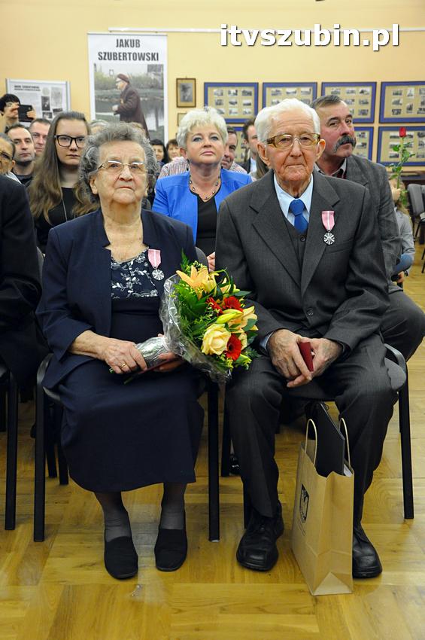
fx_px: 798
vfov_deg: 43.6
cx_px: 212
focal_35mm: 45
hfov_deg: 29.8
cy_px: 320
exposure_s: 1/80
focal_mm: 30
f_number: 5.6
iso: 2500
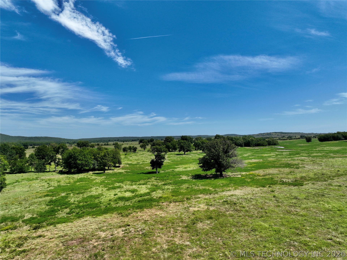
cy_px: 130
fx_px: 240
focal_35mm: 24
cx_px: 174
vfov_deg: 56.8
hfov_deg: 71.6
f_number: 2.8
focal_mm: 12.29
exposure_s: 1/1600
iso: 100
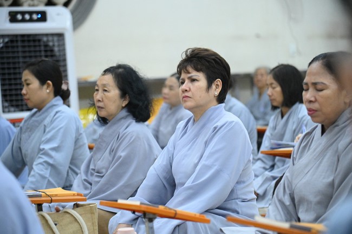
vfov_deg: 11.4
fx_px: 1172
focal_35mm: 120
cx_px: 176
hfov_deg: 17.1
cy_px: 117
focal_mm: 120
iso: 12800
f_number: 4
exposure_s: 1/250
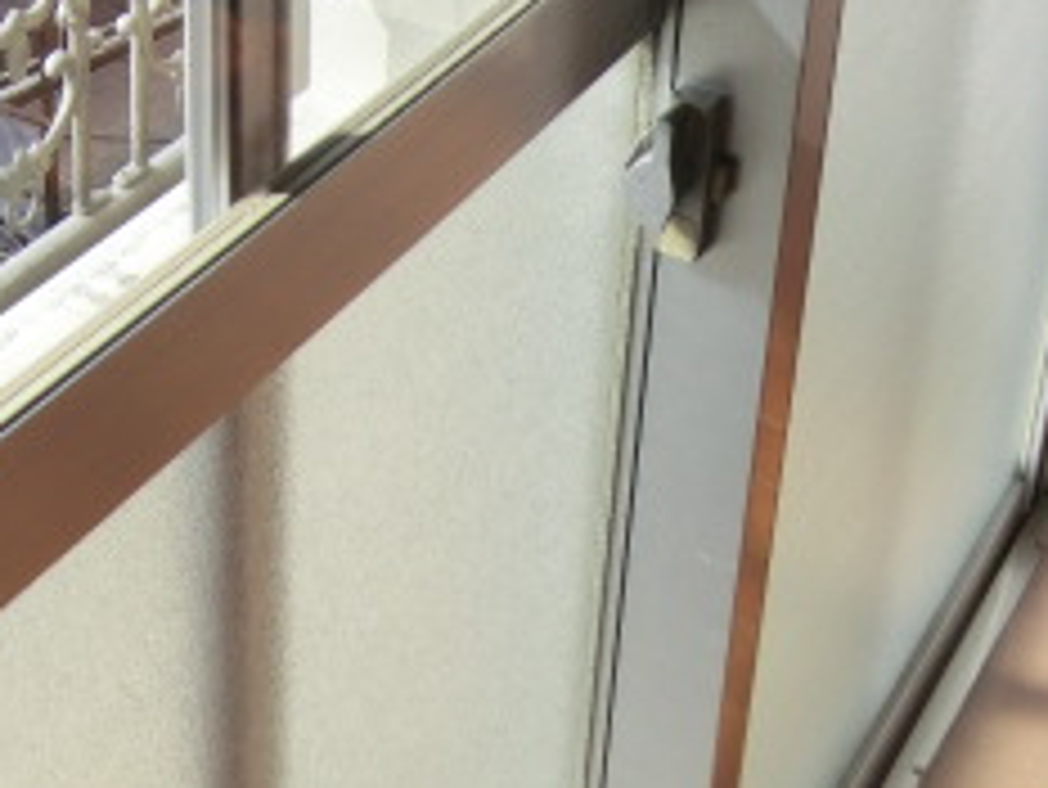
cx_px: 18
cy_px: -162
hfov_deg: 27.8
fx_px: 1999
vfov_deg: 20.8
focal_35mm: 66
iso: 80
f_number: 3.2
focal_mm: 4.3
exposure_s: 1/500
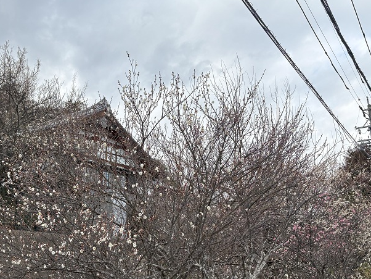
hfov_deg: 49.4
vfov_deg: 38.6
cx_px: 128
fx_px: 397
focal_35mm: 37
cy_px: 163
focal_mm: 5.96
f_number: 1.6
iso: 50
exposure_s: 1/1667
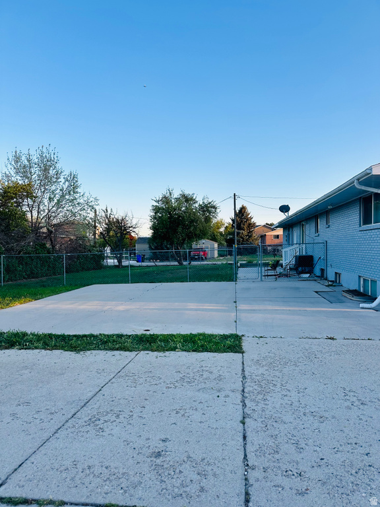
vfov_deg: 71.6
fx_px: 351
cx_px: 190
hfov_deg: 56.8
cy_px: 254
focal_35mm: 24
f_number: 1.78
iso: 80
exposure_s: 1/745
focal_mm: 6.86
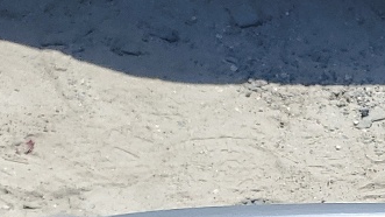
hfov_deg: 15.1
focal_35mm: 137
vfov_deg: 7.6
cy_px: 691
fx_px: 1398
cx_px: 476
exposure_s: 1/3333
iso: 50
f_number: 1.5
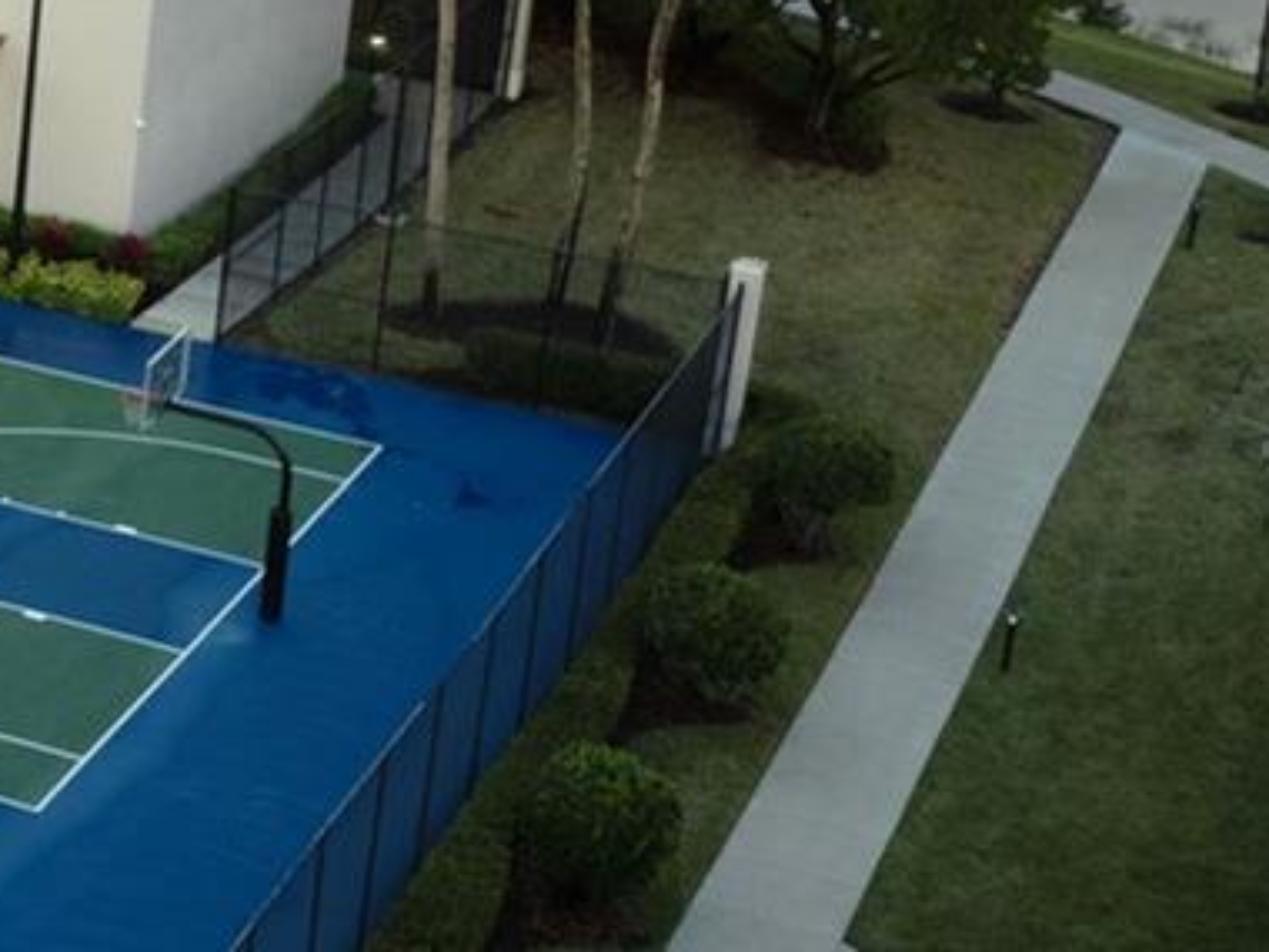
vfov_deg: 14.6
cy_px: 225
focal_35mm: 101
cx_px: -905
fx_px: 3703
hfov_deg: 16.7
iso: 100
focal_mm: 12.29
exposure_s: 1/40
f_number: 2.8
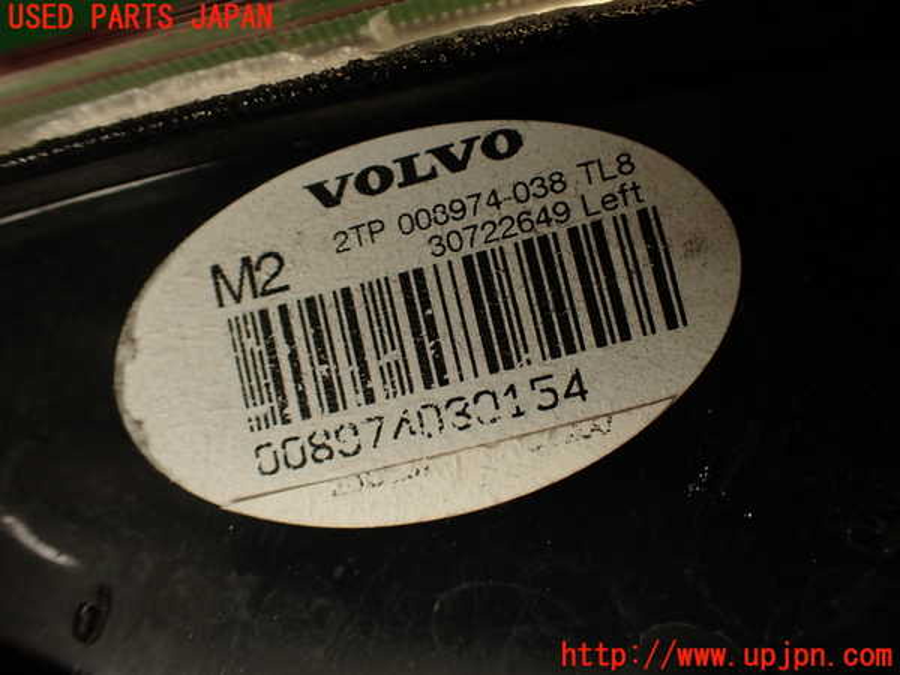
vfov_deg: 44.2
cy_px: 338
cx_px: 450
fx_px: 832
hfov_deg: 56.8
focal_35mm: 32
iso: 100
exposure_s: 1/60
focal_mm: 5.79
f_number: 2.4
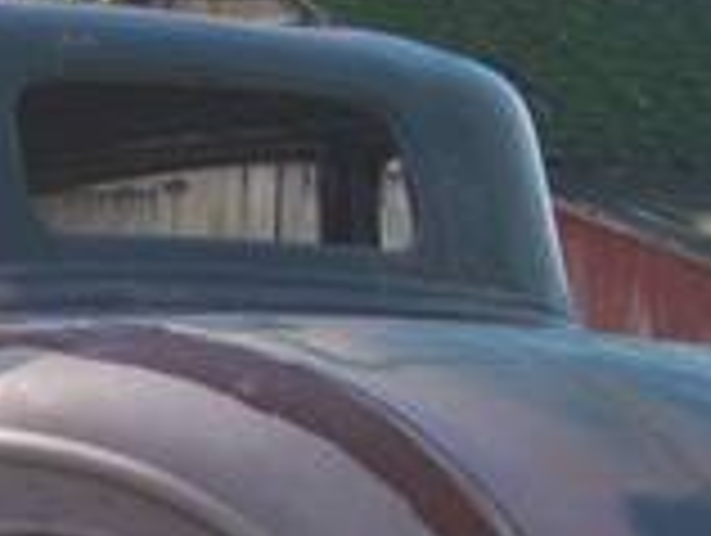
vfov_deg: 7.4
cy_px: 622
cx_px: -315
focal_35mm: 201
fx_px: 4135
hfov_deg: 9.6
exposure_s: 1/194
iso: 80
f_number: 3.2
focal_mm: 8.7
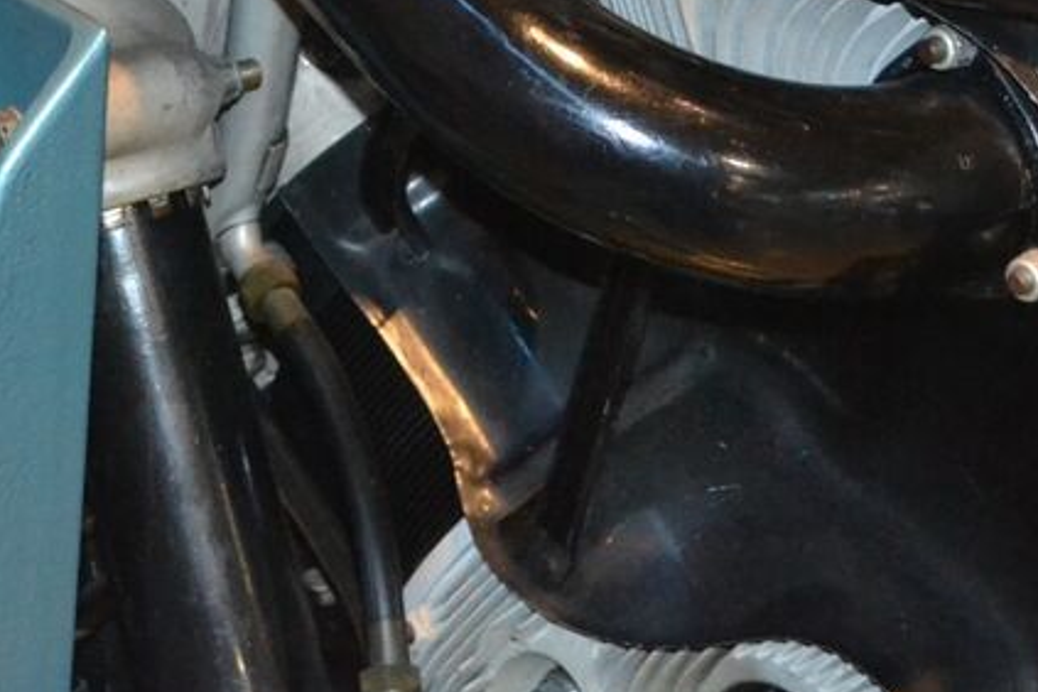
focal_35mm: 118
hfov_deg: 17.3
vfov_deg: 11.2
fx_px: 3402
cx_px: 272
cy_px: -276
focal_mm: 26
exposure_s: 1/60
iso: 3200
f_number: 4.2
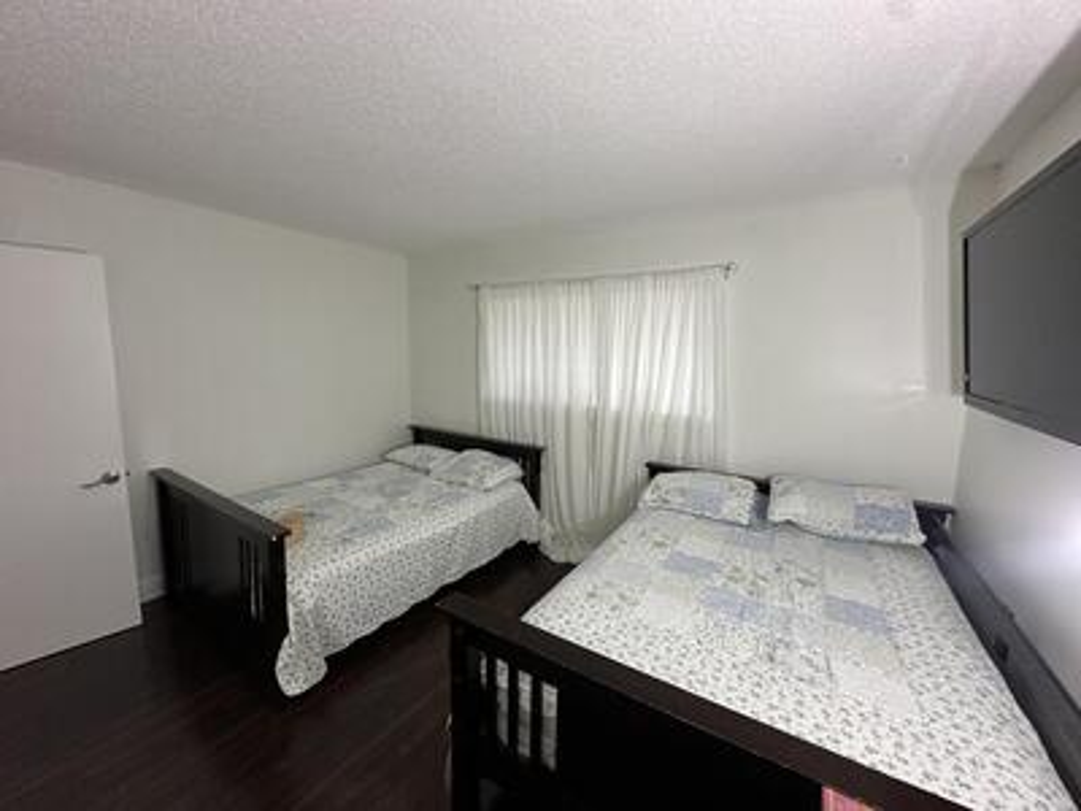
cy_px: 406
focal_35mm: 14
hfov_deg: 102.1
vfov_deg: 85.7
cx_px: 540
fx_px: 437
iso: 200
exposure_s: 1/60
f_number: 2.2
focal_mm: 2.22
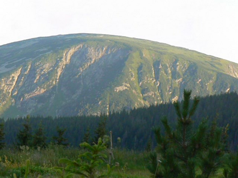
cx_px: 119
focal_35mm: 164
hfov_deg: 12.0
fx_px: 1128
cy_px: 89
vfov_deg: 9.1
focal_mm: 27.4
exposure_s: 1/125
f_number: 8
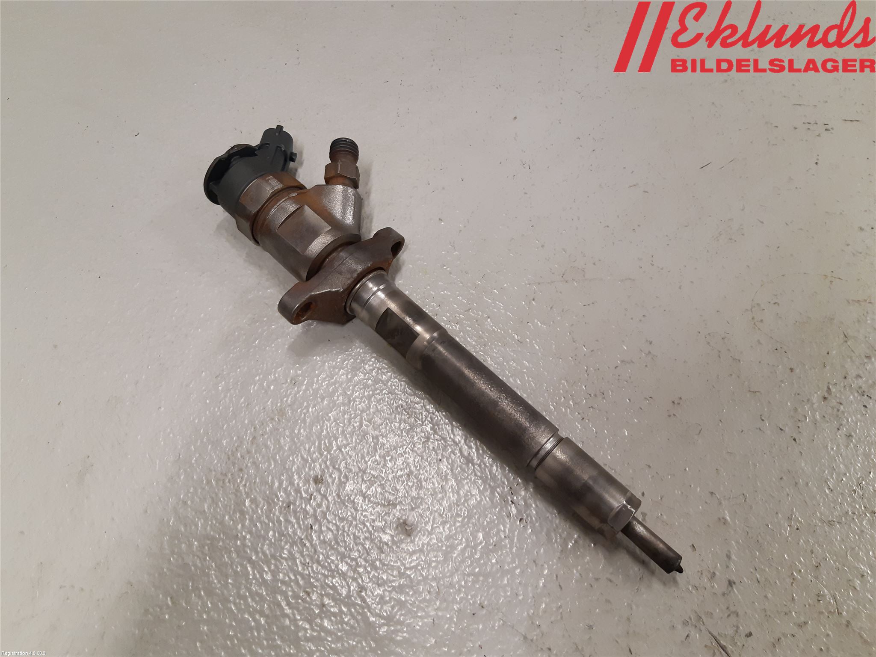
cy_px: 328
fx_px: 658
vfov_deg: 53.1
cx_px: 438
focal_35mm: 26
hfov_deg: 67.3
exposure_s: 1/50
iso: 160
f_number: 1.7
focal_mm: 3.93
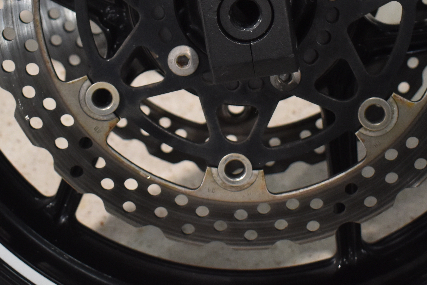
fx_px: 1106
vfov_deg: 14.4
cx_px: 234
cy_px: -2
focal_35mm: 93
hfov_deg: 21.8
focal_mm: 25
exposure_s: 1/50
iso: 800
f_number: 4
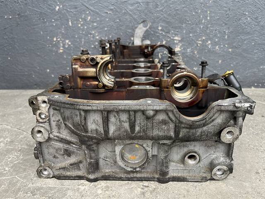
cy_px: 100
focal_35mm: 26
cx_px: 132
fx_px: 199
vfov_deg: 53.1
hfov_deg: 67.3
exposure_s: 1/122
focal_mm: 5.1
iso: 50
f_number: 1.6
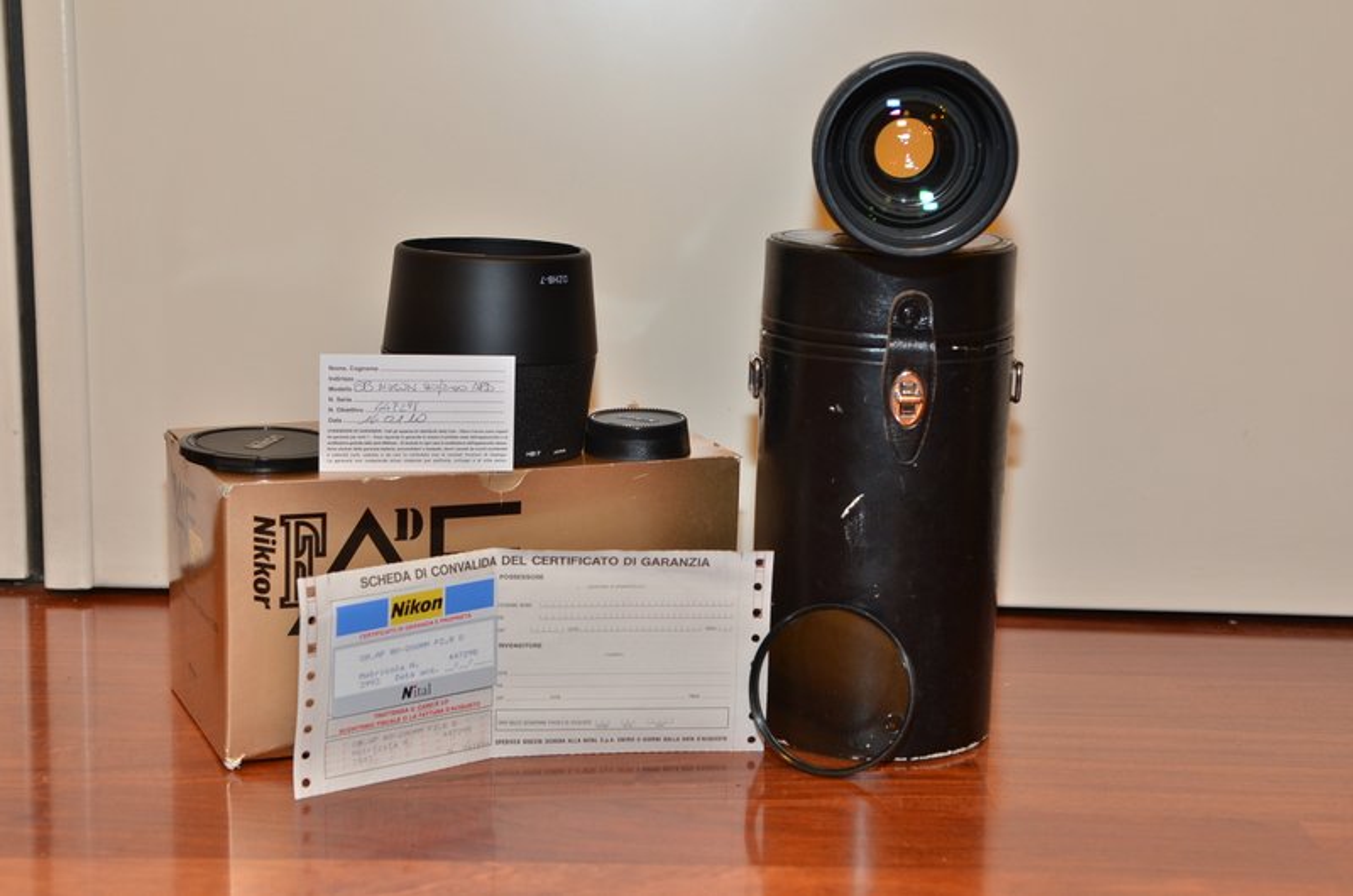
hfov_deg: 37.9
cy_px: 448
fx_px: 1969
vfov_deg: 25.6
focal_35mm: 52
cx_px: 676
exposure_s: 1/30
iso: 500
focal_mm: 35
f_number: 5
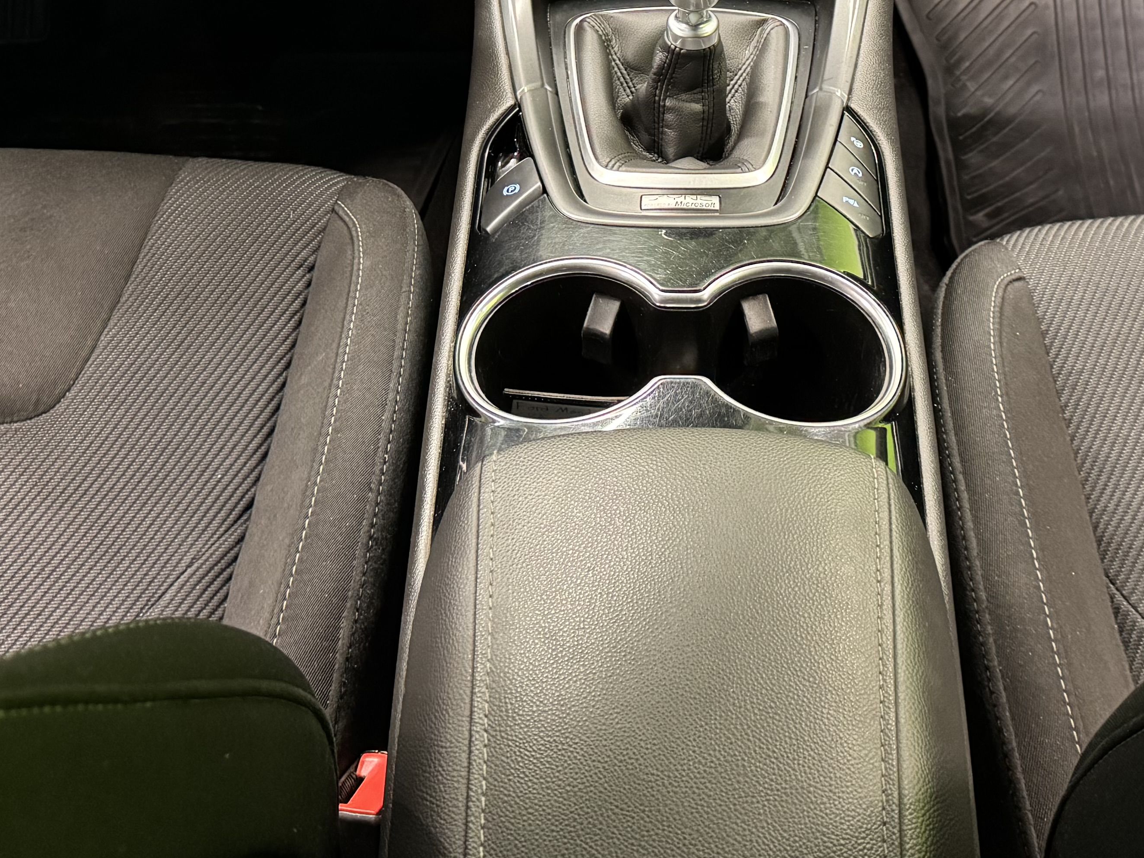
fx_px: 1719
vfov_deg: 26.4
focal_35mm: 52
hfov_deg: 36.7
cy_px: -22
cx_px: 683
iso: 640
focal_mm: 6.76
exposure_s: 1/33
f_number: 1.78
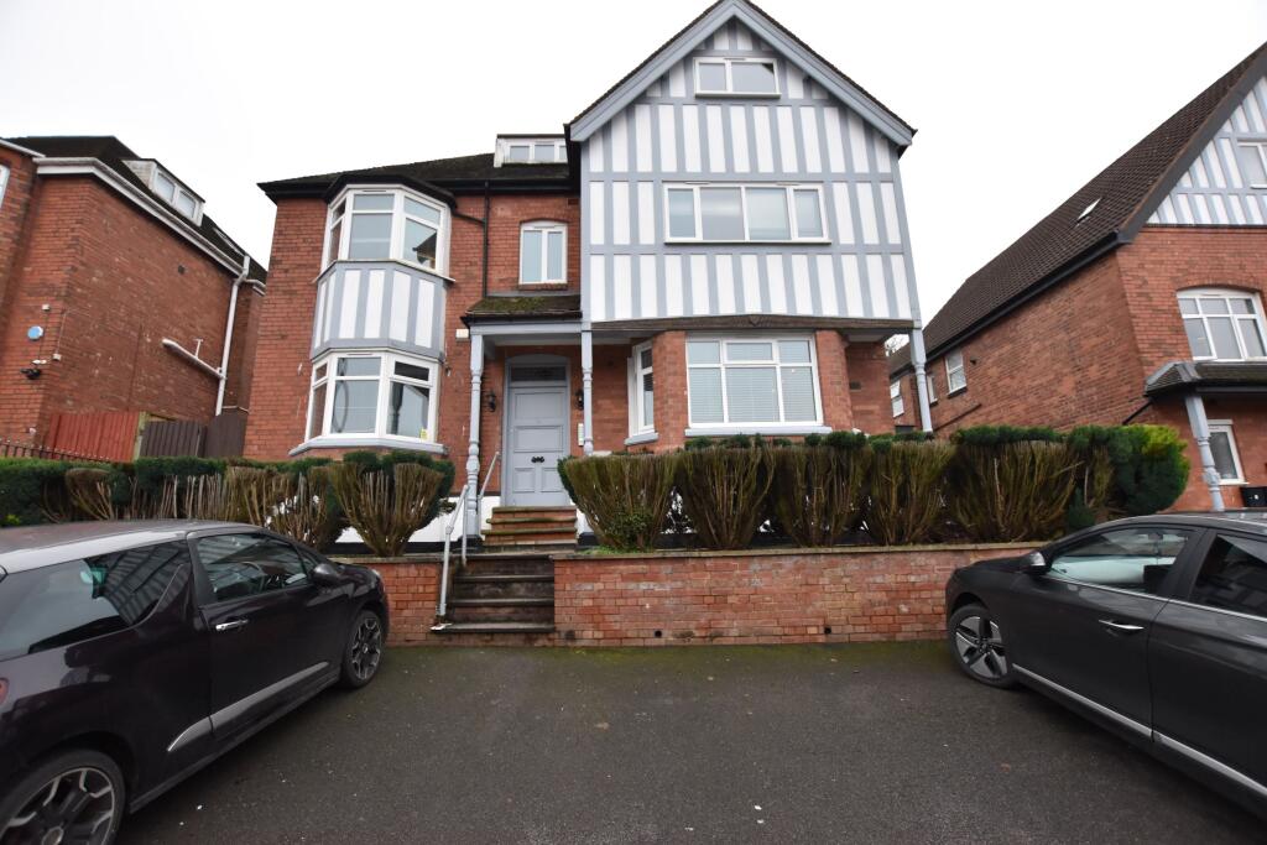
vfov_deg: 77.3
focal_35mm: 15
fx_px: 528
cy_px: 422
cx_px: 634
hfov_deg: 100.4
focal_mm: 10
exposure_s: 1/160
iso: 800
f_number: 4.5
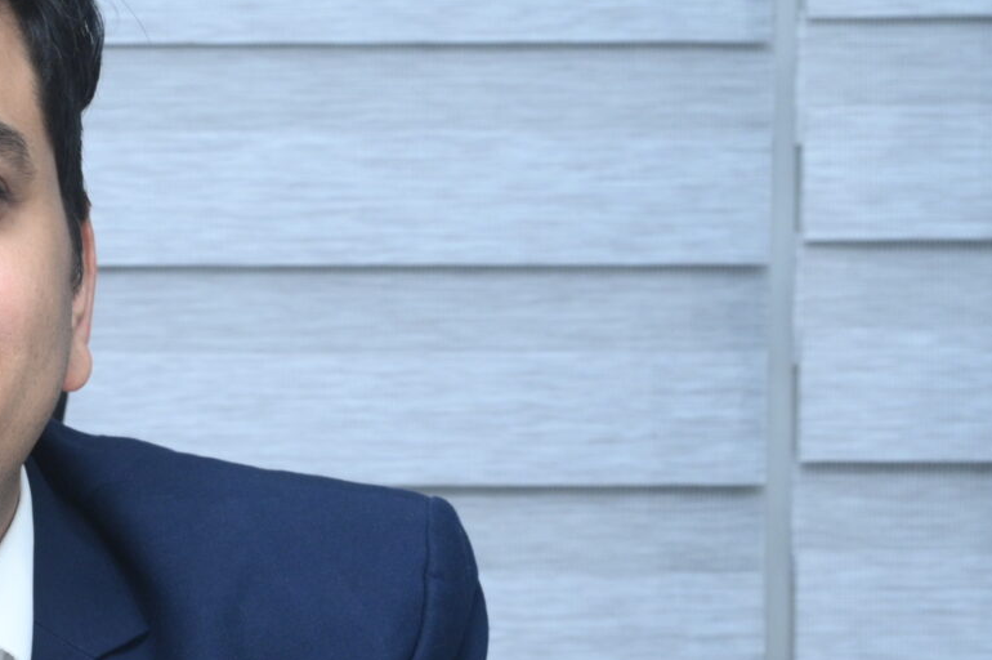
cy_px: 702
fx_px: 4212
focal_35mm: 153
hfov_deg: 13.1
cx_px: -133
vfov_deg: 8.9
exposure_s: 1/125
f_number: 8
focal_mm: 46
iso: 1000
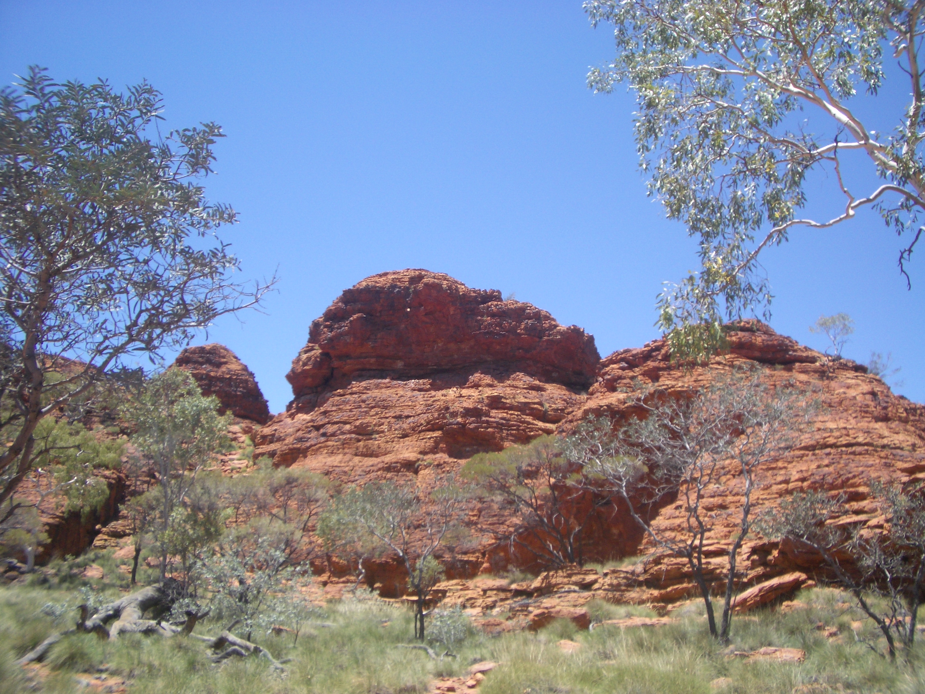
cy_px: 347
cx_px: 462
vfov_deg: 40.7
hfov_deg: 52.6
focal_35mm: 35
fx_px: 935
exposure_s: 1/320
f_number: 4.3
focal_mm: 5.8
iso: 50
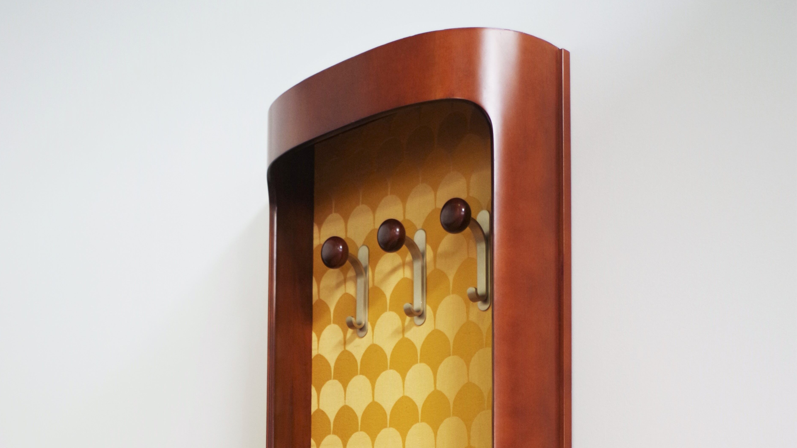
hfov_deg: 38.5
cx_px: 397
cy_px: 582
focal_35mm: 54
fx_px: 1141
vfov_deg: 20.3
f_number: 4
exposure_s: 1/60
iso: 400
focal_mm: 23.13
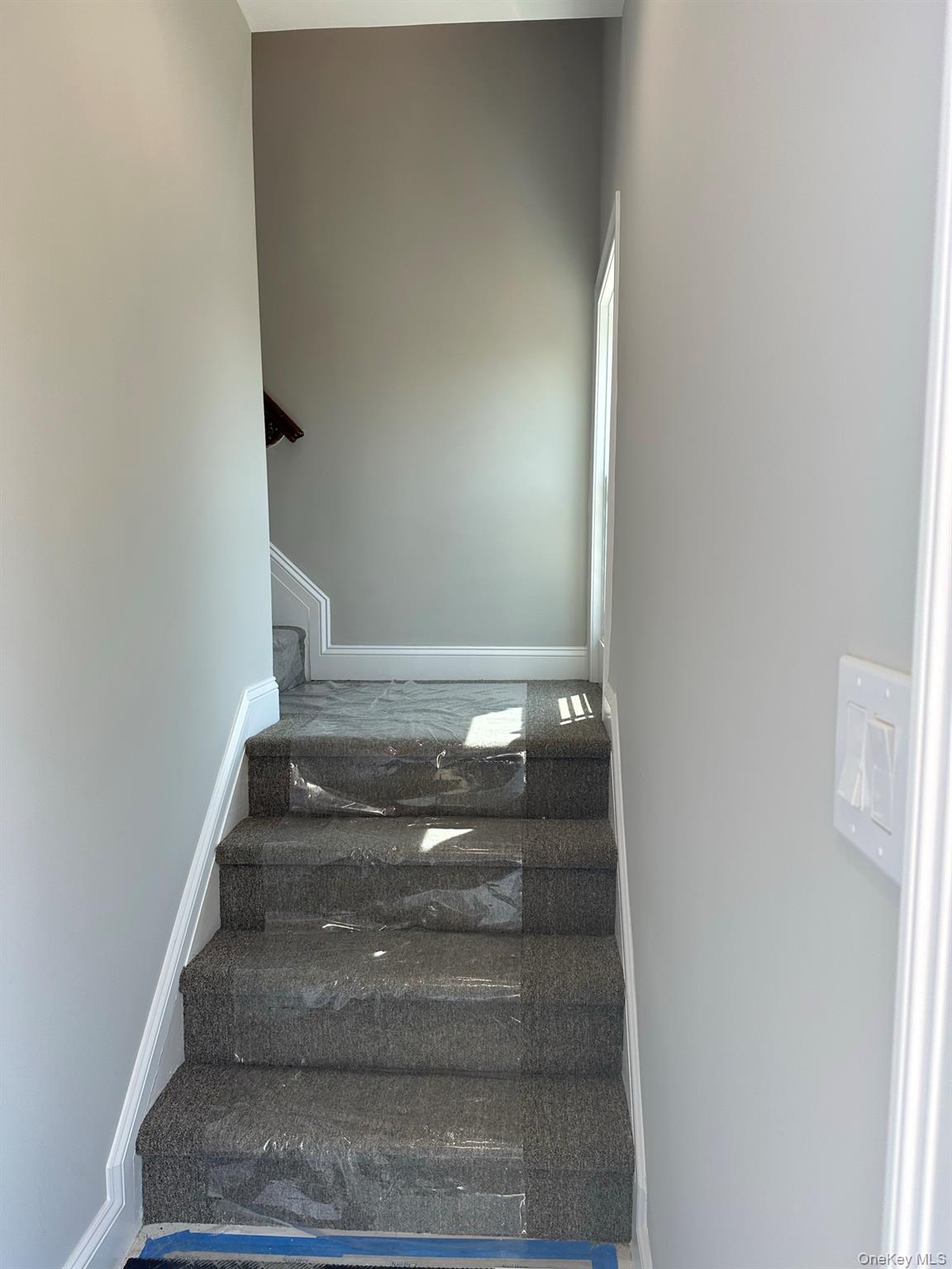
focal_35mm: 24
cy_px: 634
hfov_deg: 56.8
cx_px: 476
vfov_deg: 71.6
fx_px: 880
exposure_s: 1/236
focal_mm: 6.86
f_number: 1.78
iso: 64
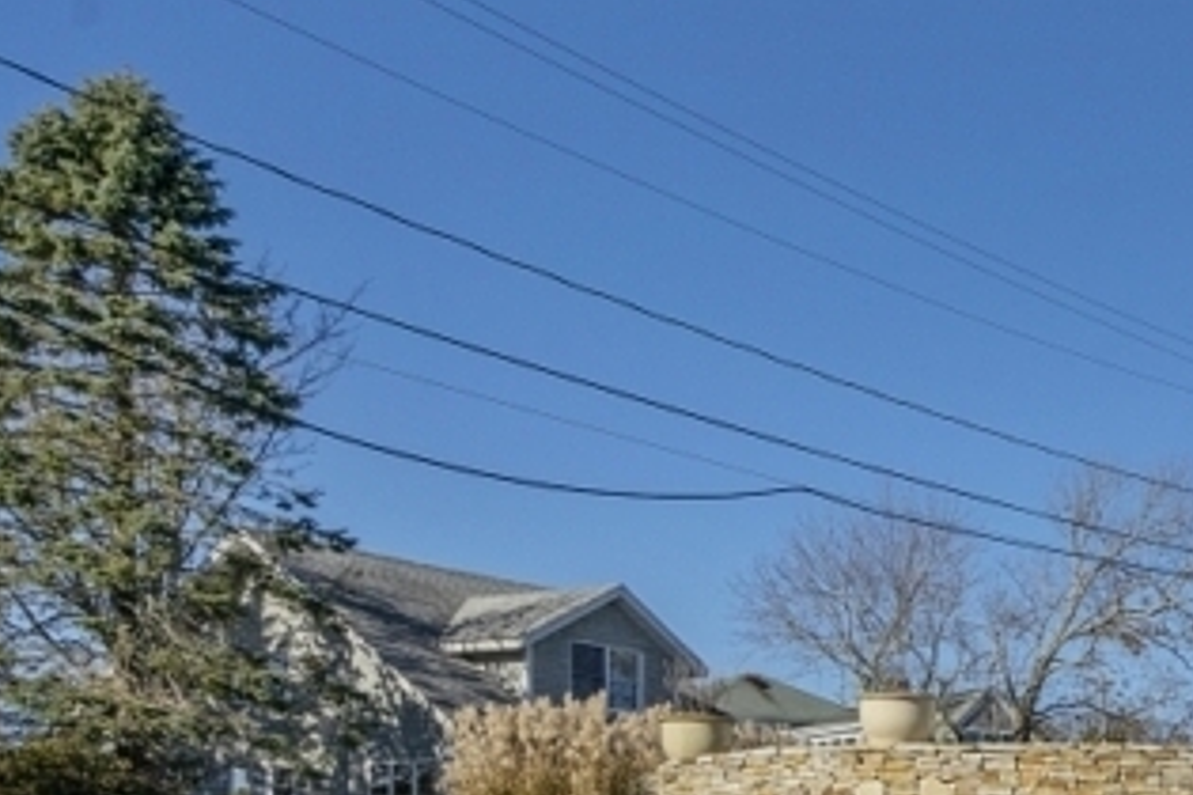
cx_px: 1666
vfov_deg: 24.9
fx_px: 1723
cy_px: 772
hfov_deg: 28.7
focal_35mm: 52
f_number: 11
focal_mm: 16
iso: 400
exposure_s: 1/640
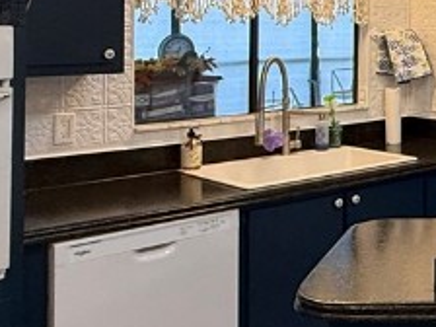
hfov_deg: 26.2
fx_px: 806
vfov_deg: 22.2
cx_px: 555
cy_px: 14
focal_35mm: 64
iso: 250
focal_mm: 2.22
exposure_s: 1/129
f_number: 2.2
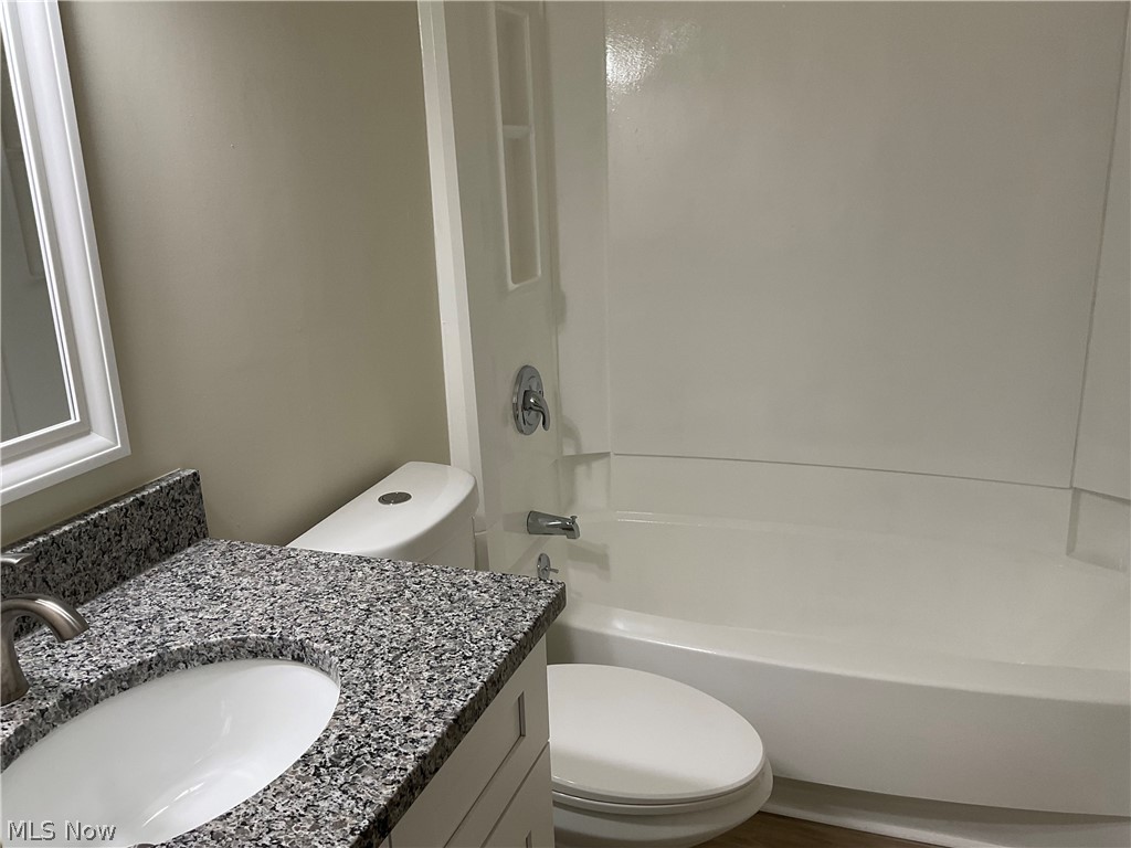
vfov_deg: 48.2
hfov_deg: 61.7
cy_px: 424
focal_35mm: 29
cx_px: 566
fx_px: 948
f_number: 1.8
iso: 40
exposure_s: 1/60
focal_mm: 3
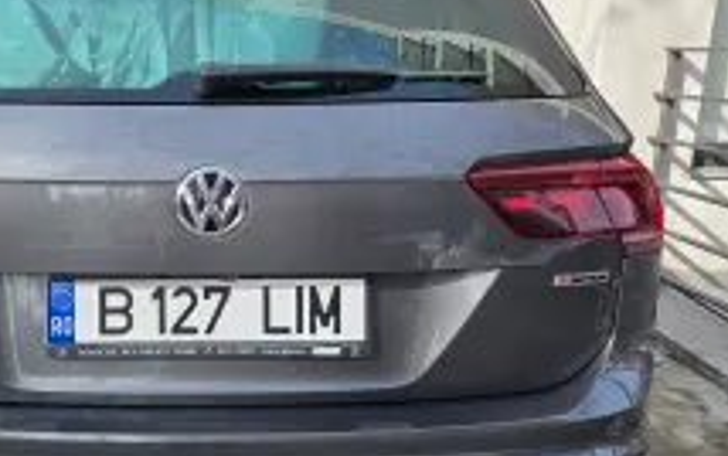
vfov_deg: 31.2
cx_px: 173
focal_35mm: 41
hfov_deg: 46.3
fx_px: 814
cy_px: 269
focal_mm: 6.25
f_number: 1.7
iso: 80
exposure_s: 1/3168
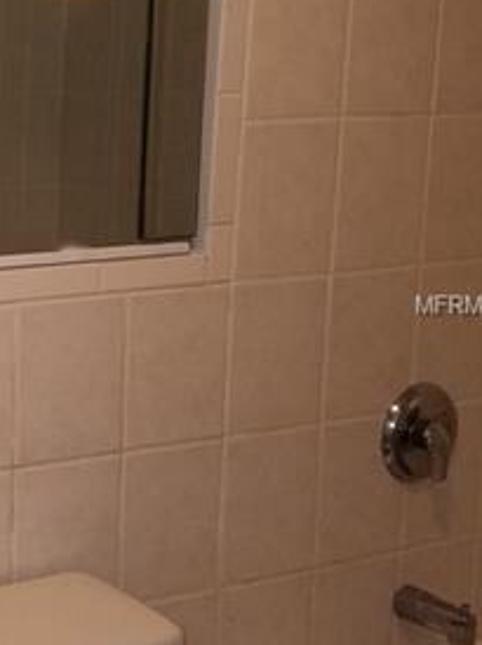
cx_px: -155
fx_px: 1357
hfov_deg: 18.6
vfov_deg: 26.7
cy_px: 306
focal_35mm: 73
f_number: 1.7
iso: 80
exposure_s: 1/30
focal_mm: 4.2
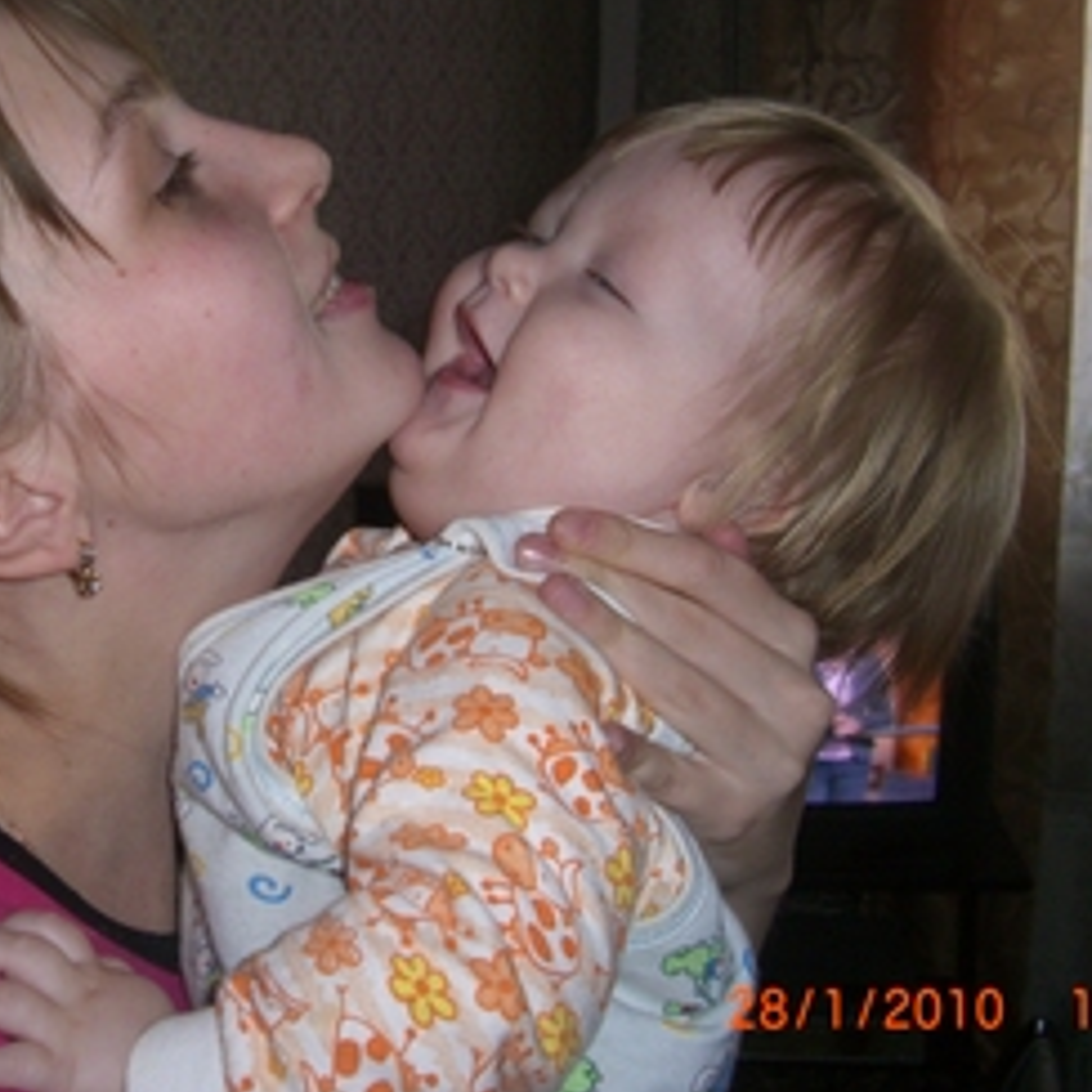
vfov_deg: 27.6
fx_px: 2213
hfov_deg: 27.5
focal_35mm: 62
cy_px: 407
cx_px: 336
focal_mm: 7.9
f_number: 2.8
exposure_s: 1/60
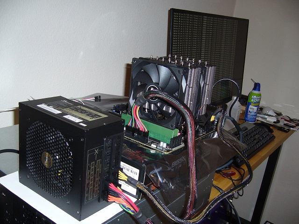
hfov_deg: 52.6
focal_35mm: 35
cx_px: 150
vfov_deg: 40.7
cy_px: 112
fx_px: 302
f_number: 2.8
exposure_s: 1/30
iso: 100
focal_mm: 5.8
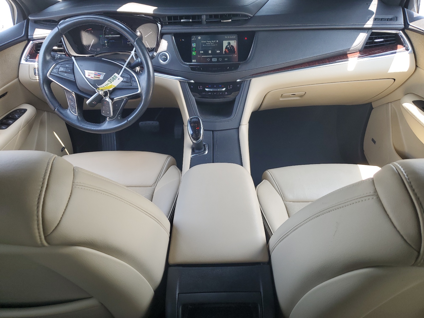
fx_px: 318
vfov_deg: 53.1
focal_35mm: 26
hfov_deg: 67.3
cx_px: 212
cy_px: 159
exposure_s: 1/114
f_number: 1.5
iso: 50
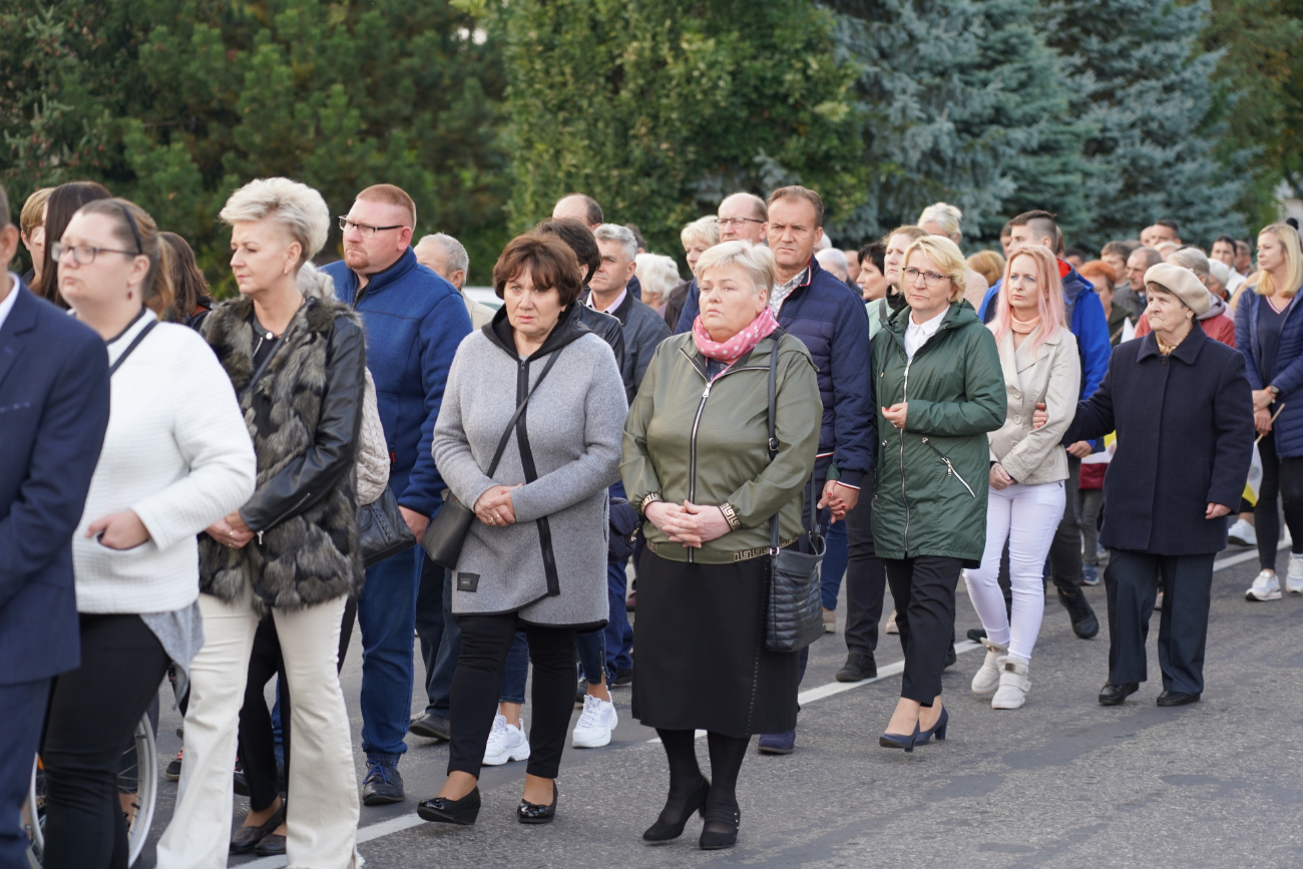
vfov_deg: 13.0
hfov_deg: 19.5
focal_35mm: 105
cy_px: 434
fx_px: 3801
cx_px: 652
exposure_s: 1/160
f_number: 4
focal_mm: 105
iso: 320
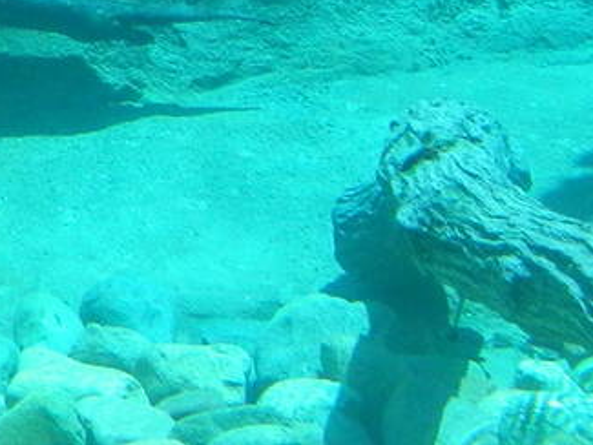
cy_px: 430
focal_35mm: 123
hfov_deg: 15.3
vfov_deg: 11.9
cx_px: 768
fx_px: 2108
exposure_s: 1/500
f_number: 3
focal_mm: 4.5
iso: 200
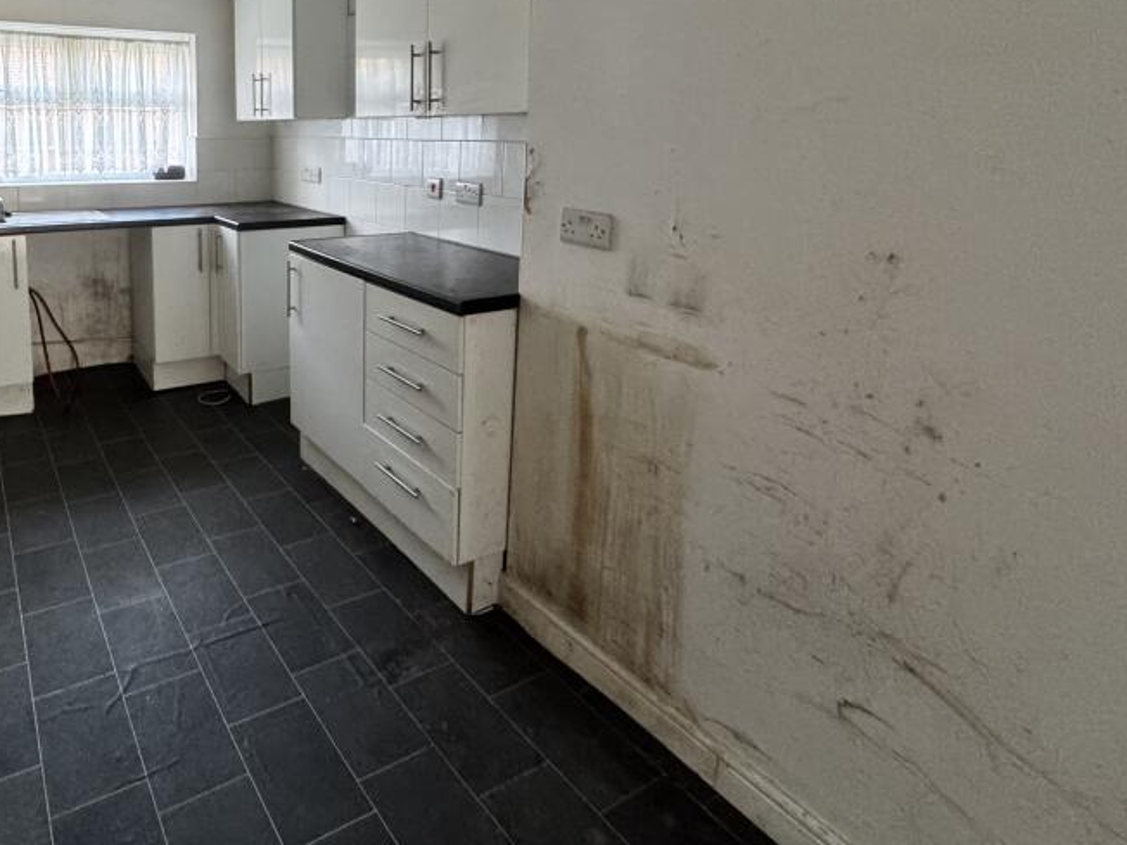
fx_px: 716
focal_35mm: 22
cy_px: 223
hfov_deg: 72.2
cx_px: 311
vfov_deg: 58.3
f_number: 2.2
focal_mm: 2.22
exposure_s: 1/60
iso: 500
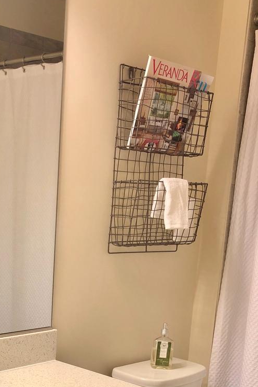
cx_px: 42
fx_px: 645
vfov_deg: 31.9
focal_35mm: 60
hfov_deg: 22.2
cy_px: 344
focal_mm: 3.99
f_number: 1.8
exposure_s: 1/30
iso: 25
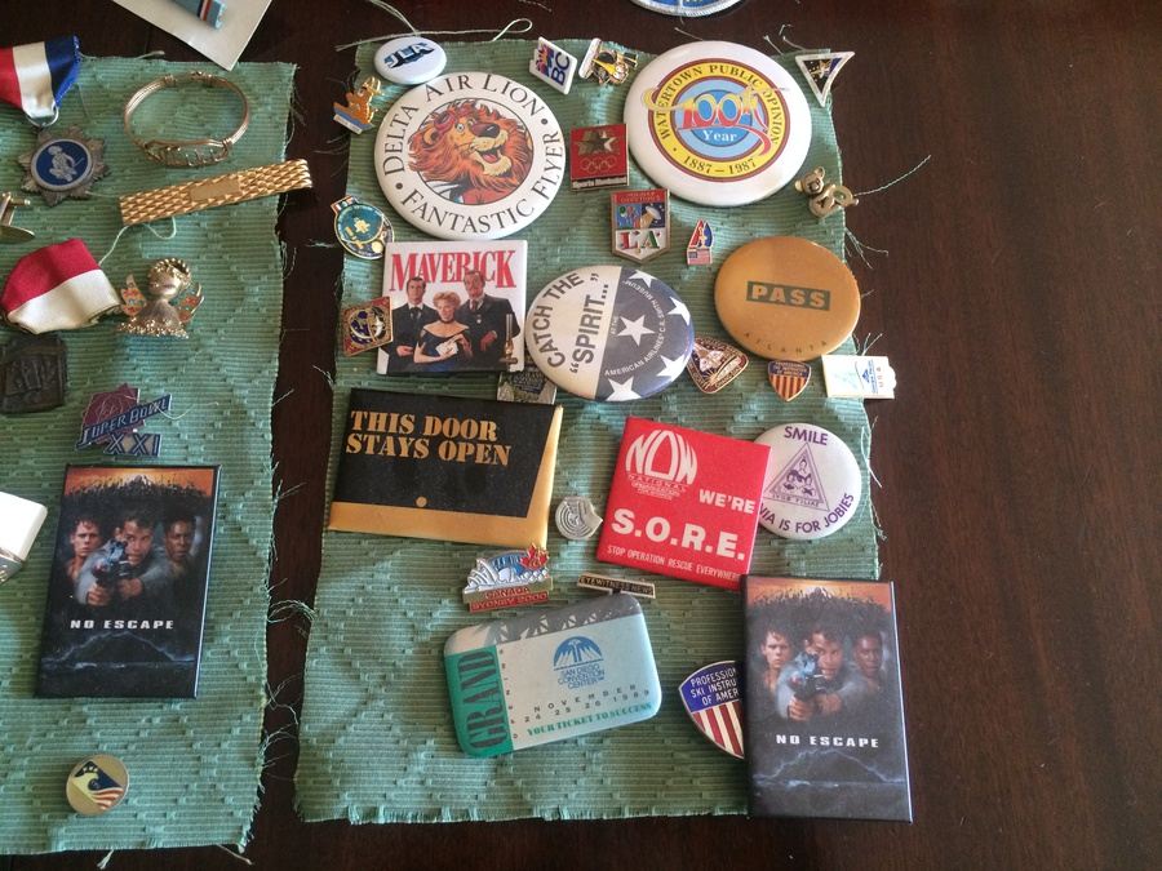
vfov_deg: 46.8
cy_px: 436
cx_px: 581
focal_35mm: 30
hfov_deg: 60.0
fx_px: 1007
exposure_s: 1/30
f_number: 2.2
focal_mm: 4.12
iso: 200
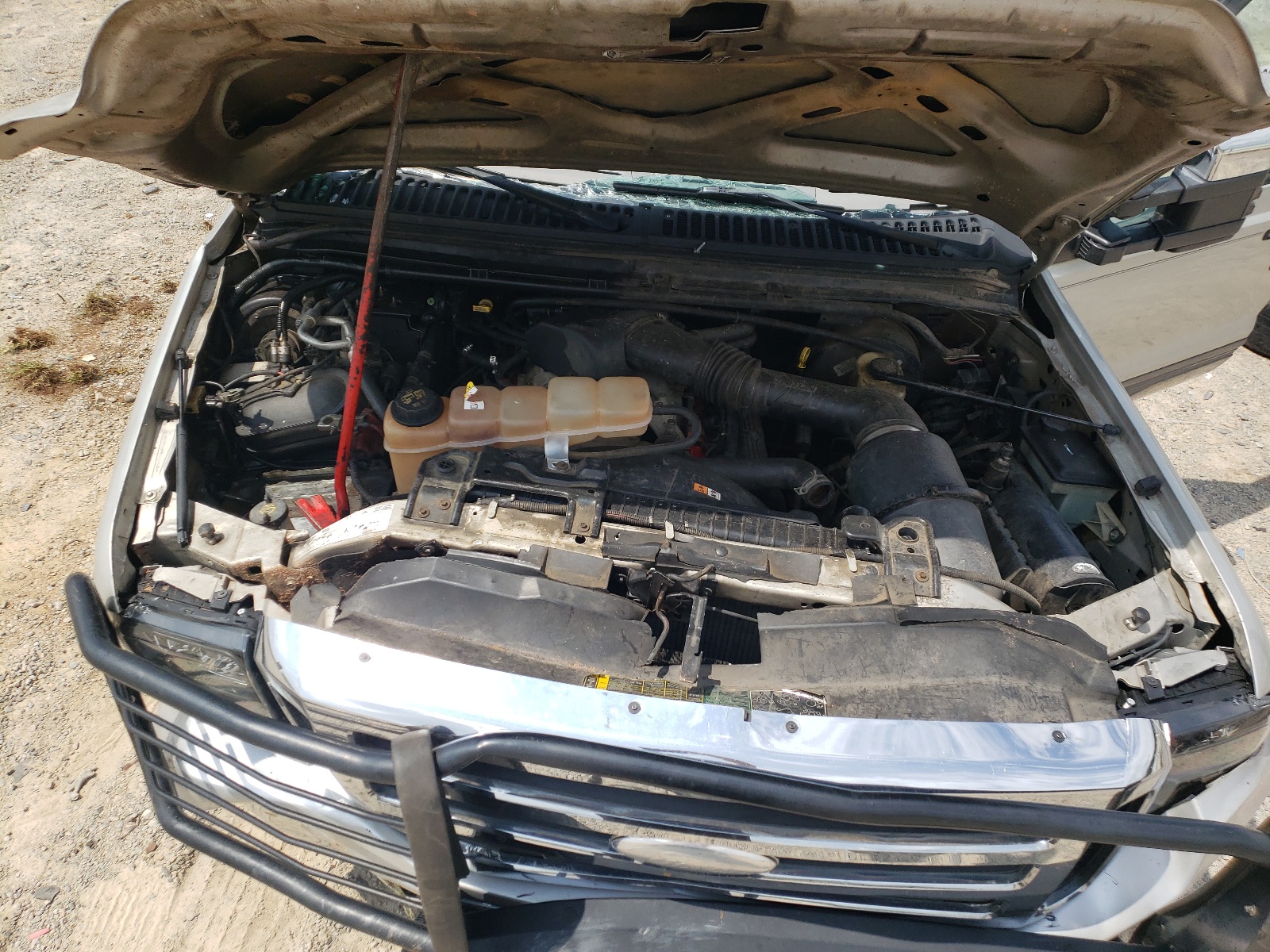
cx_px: 635
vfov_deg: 53.1
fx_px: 954
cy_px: 476
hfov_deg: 67.3
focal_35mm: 26
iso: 50
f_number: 1.5
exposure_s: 1/3333
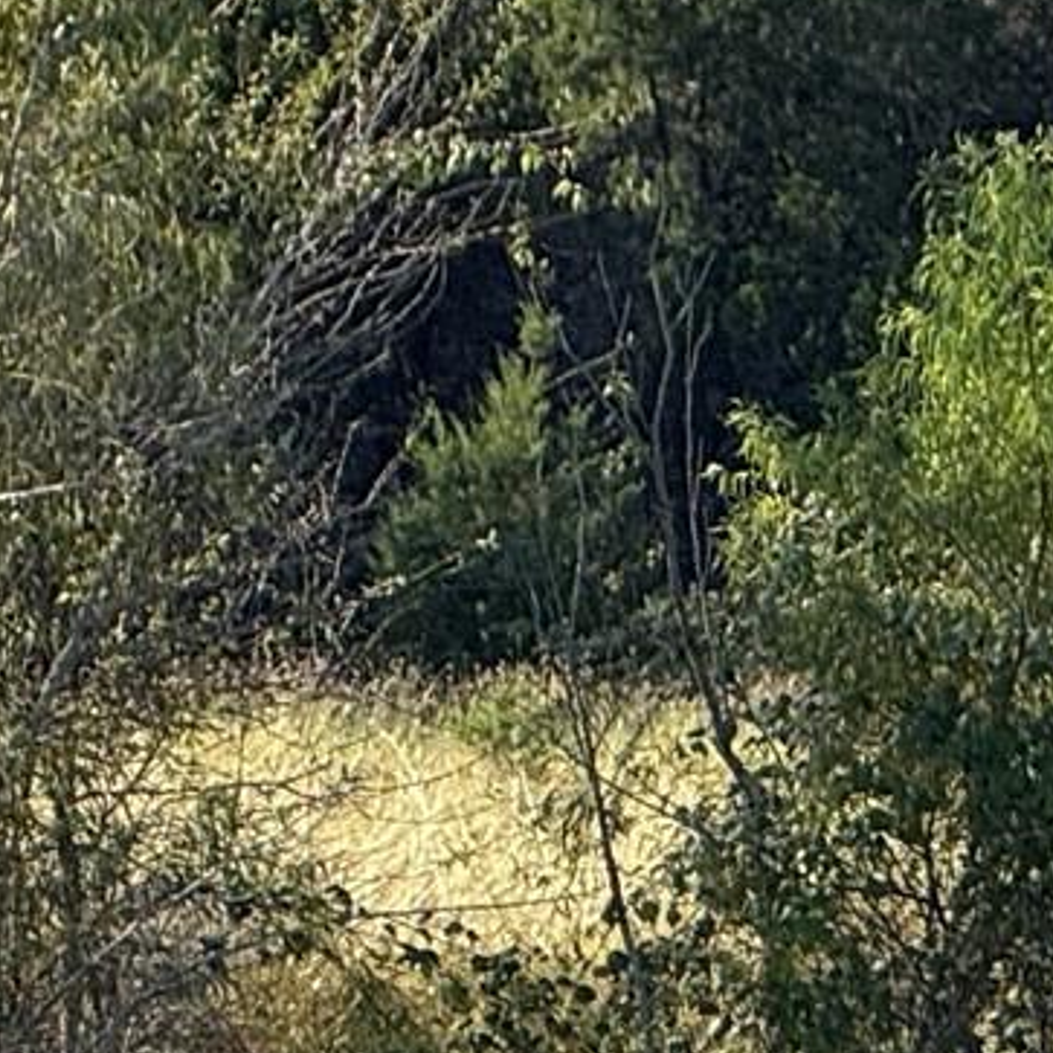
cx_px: -351
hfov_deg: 2.9
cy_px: 1955
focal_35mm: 599
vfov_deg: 2.9
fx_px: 20615
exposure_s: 1/850
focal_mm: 15.66
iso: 64
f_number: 2.8
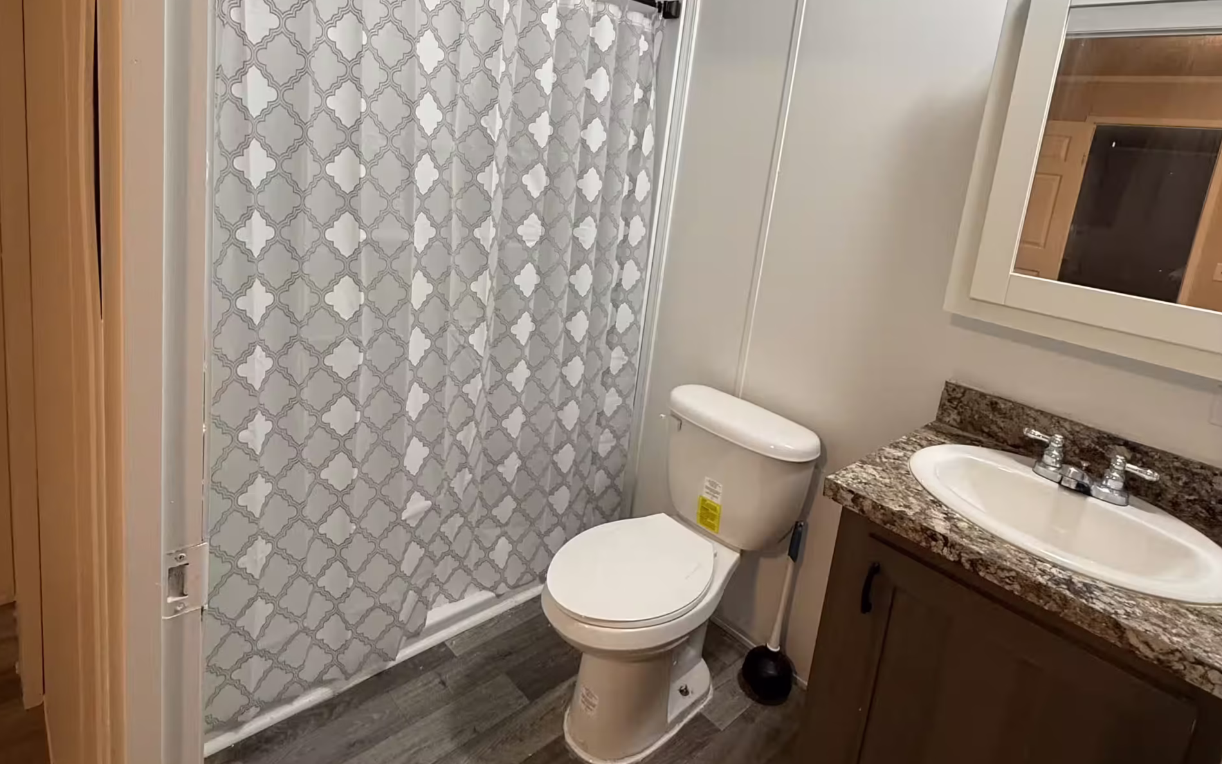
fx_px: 666
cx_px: 610
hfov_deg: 85.1
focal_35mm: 20
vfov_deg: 58.4
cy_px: 262
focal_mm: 2.22
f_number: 2.2
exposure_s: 1/60
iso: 200
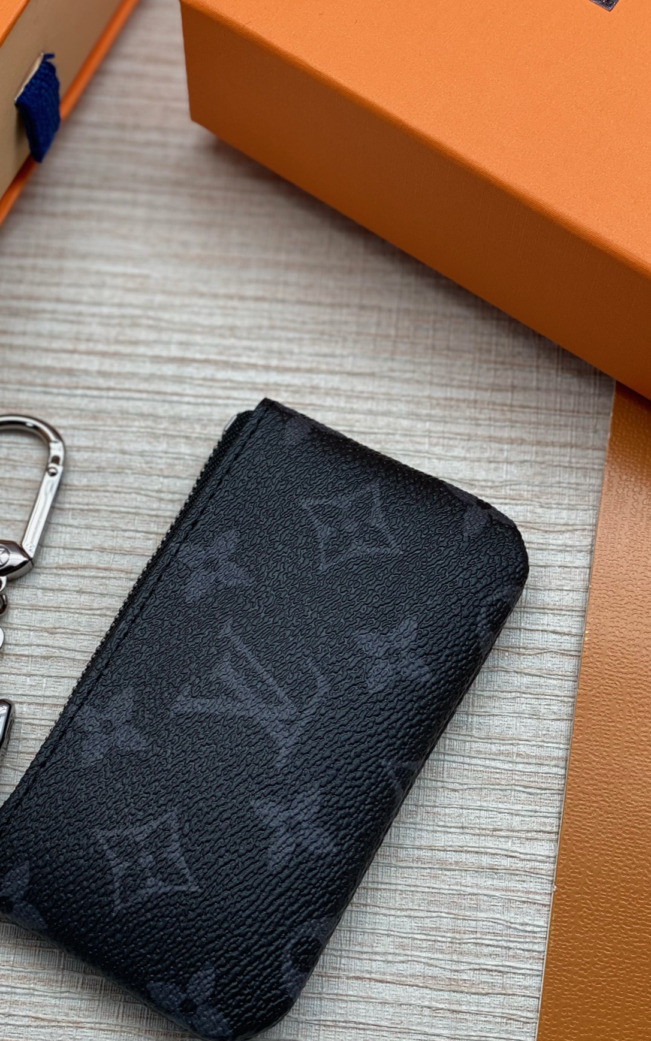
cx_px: 213
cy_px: 591
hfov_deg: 19.9
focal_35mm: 65
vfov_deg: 31.5
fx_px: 1845
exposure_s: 1/100
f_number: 2
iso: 32
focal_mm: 6
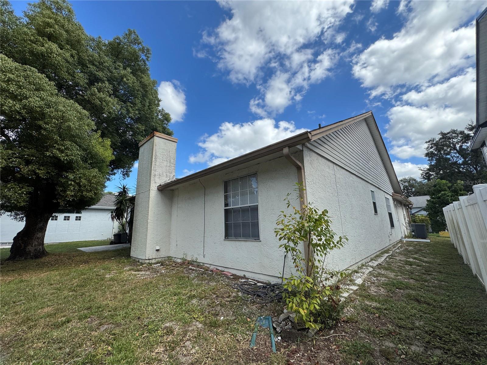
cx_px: 244
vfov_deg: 85.7
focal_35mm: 14
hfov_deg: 102.1
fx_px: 197
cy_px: 182
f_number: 2.2
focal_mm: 2.22
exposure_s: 1/1236
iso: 50
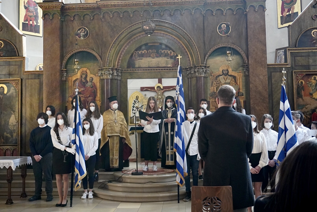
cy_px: 106
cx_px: 158
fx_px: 344
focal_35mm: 39
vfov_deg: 34.3
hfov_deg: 49.5
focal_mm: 26
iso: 2000
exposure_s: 1/160
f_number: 4.5
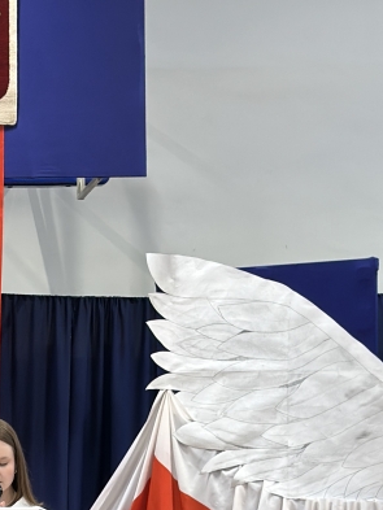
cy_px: 491
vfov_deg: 15.5
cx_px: -51
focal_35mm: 125
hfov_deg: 11.7
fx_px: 1843
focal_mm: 6.86
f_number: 1.78
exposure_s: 1/72
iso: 125
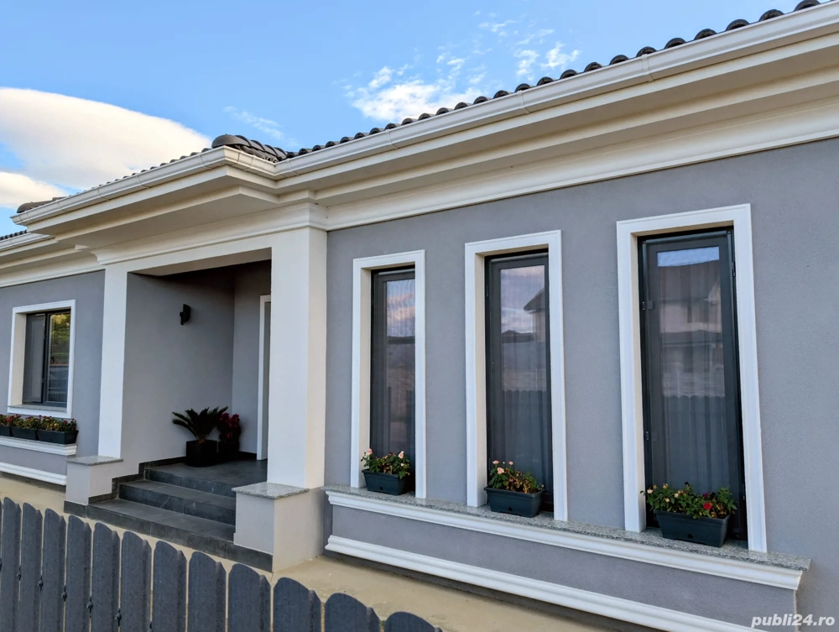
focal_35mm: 24
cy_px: 316
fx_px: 583
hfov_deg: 71.5
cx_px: 420
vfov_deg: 56.9
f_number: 1.68
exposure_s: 1/615
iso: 21
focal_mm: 6.9
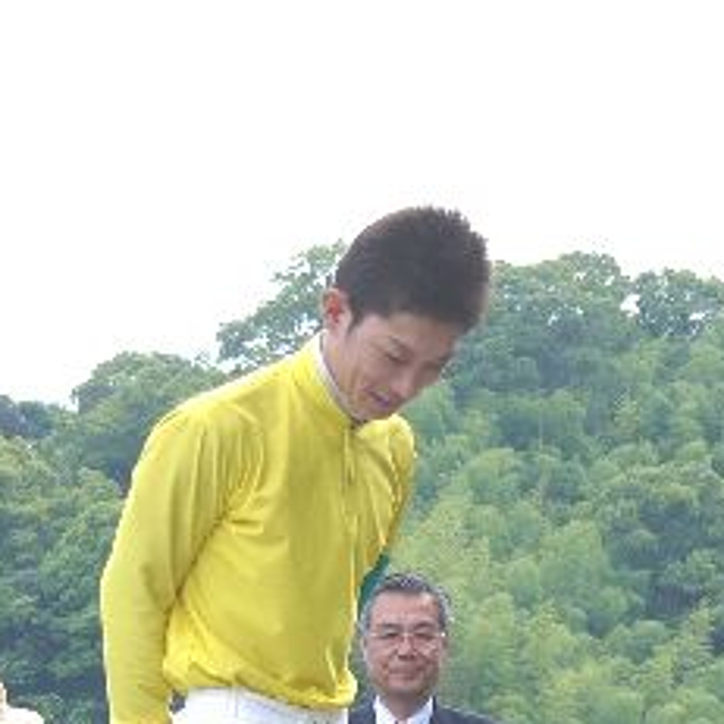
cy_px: 737
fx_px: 6271
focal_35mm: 265
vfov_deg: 6.6
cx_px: 539
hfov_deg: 6.6
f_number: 4
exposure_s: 1/200
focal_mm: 18
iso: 50
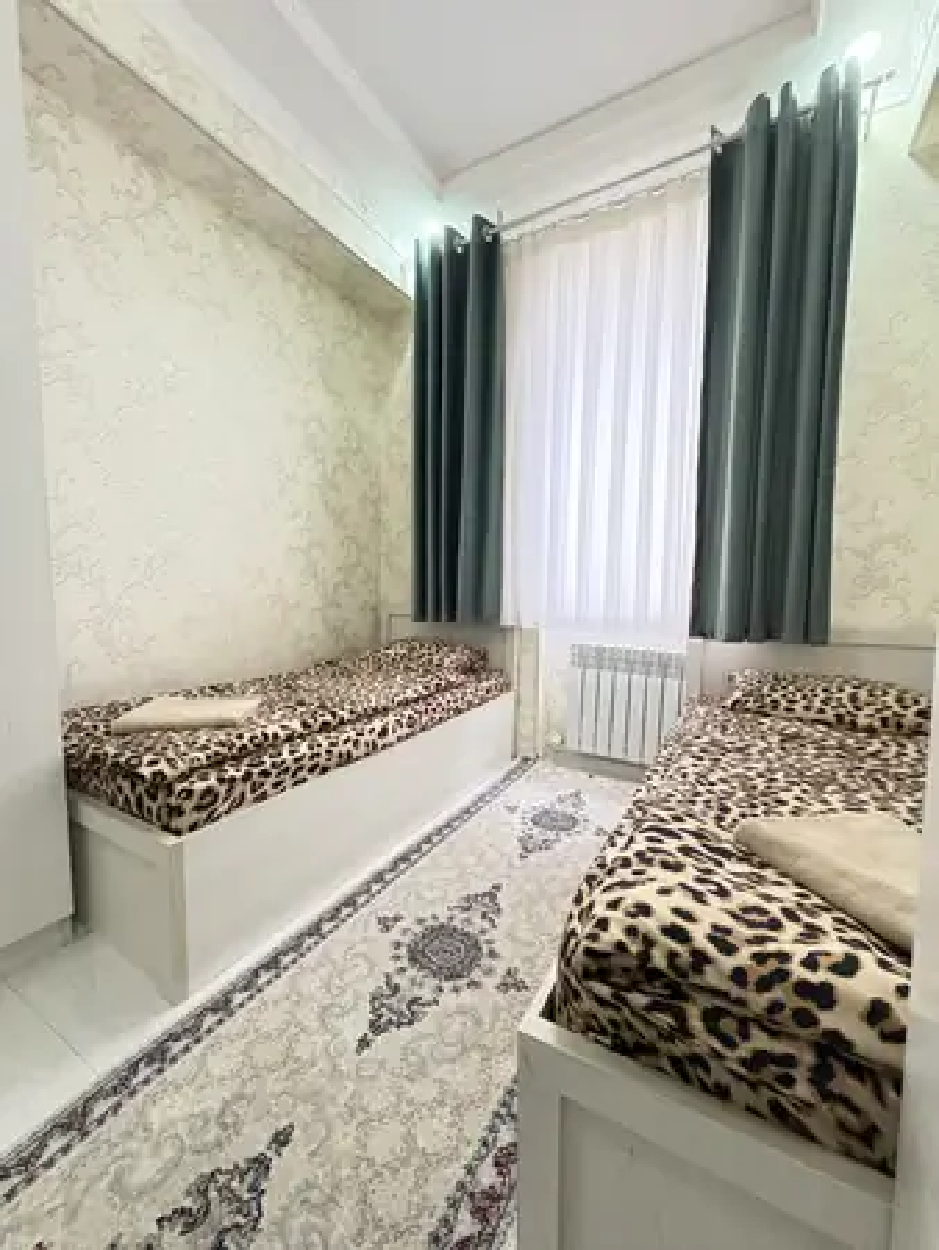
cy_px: 625
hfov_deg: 85.7
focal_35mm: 14
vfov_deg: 102.0
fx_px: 506
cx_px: 470
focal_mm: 2.22
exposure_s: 1/50
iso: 800
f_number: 2.2
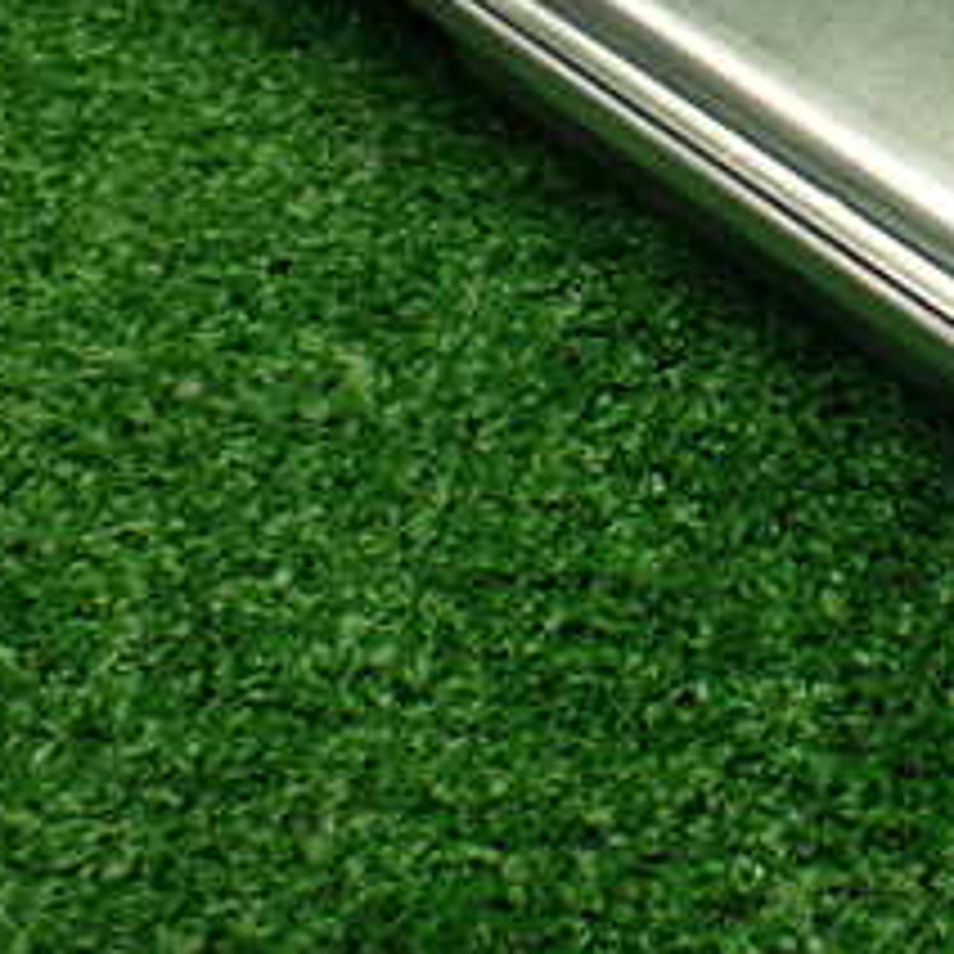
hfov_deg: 22.0
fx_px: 2339
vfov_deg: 22.0
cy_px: -45
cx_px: 994
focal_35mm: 75
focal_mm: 5.4
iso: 250
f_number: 2.3
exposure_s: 1/125
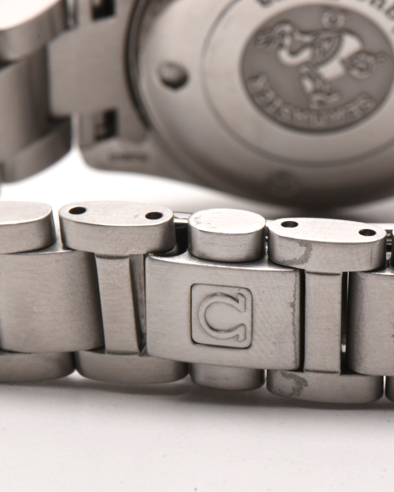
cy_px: 261
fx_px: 2853
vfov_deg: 9.9
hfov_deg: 7.9
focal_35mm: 196
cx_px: 164
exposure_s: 1/100
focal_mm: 85
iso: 100
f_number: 25
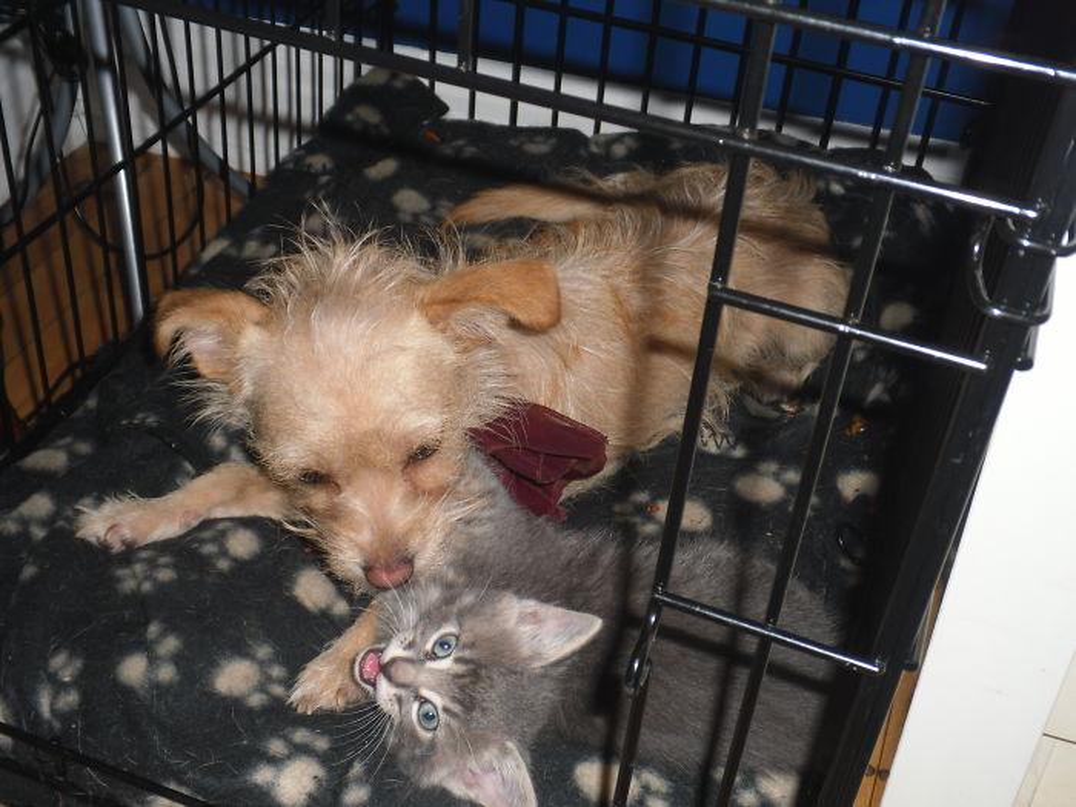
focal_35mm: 47
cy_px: 404
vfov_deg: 30.9
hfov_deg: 40.4
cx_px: 538
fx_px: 1461
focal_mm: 8.46
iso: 80
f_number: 4.5
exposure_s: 1/45
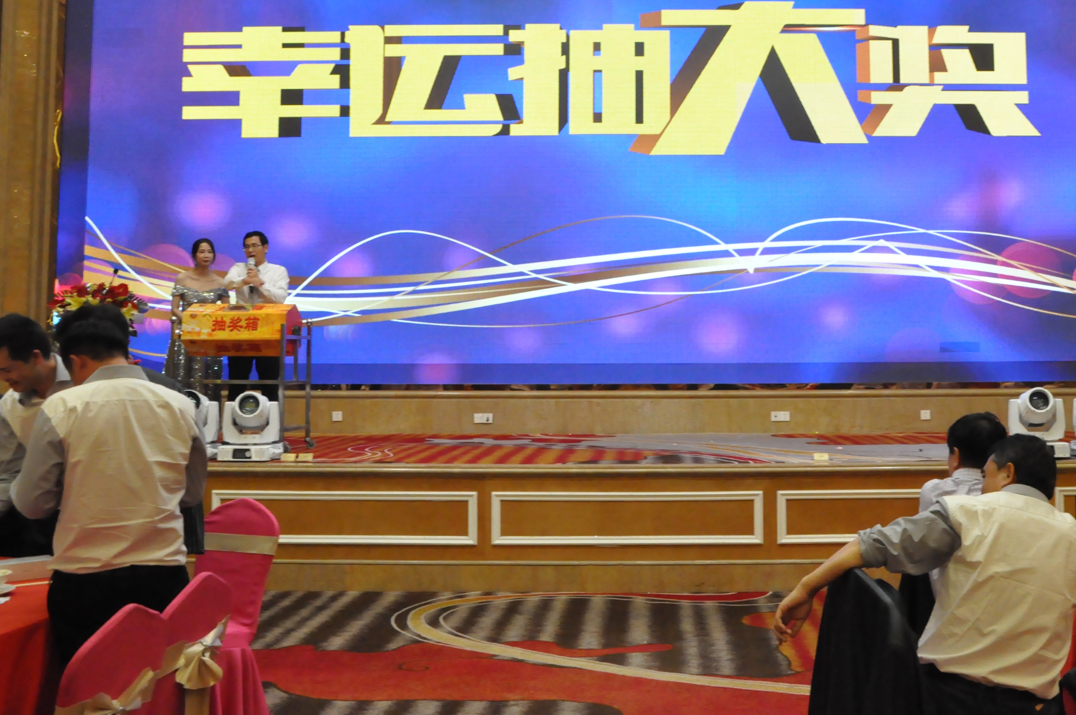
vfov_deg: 31.1
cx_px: 662
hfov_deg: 45.5
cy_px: 253
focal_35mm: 43
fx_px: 1274
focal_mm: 21
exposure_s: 1/100
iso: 3200
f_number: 10
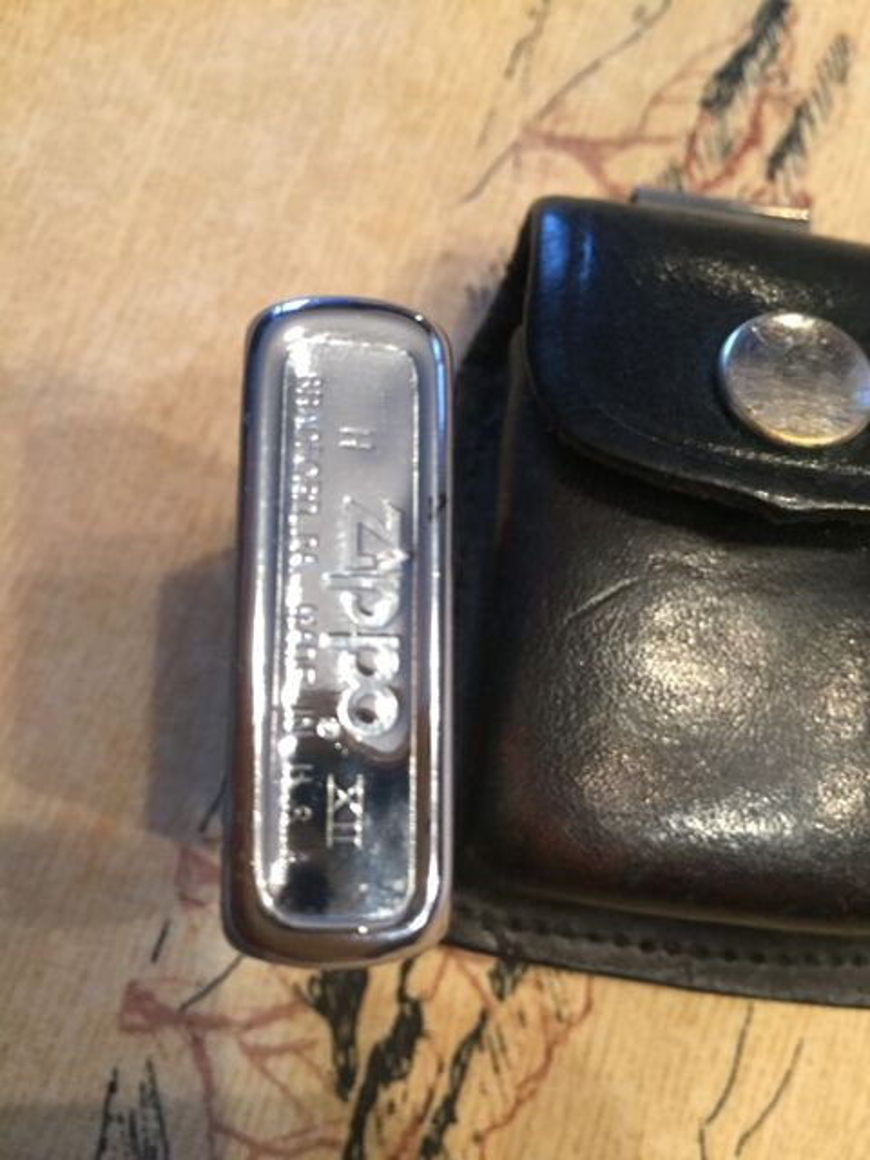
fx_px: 972
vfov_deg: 61.7
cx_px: 435
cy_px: 580
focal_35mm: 29
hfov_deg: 48.2
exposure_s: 1/33
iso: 250
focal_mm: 4.15
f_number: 2.2
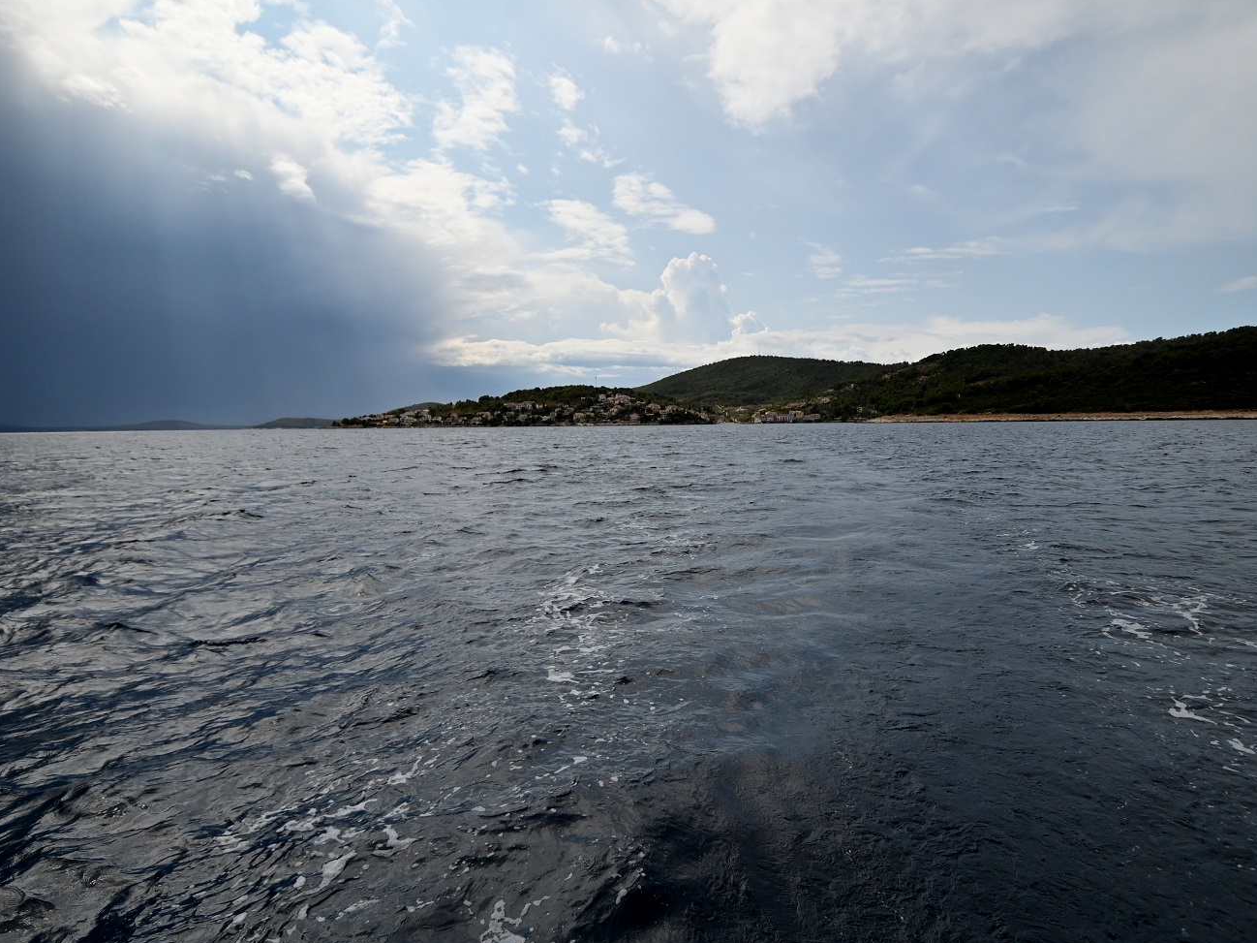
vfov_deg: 65.9
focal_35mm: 20
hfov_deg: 81.7
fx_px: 726
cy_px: 463
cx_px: 646
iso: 250
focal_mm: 12
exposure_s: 1/8000
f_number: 4
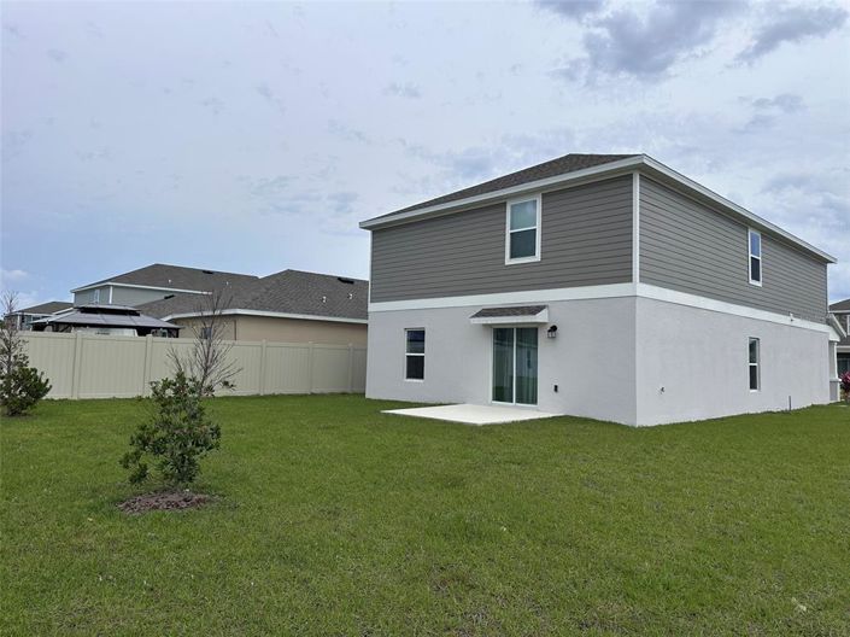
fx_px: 589
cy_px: 318
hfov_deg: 71.6
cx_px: 425
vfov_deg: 56.8
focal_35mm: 24
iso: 80
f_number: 1.78
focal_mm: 6.86
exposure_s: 1/6623
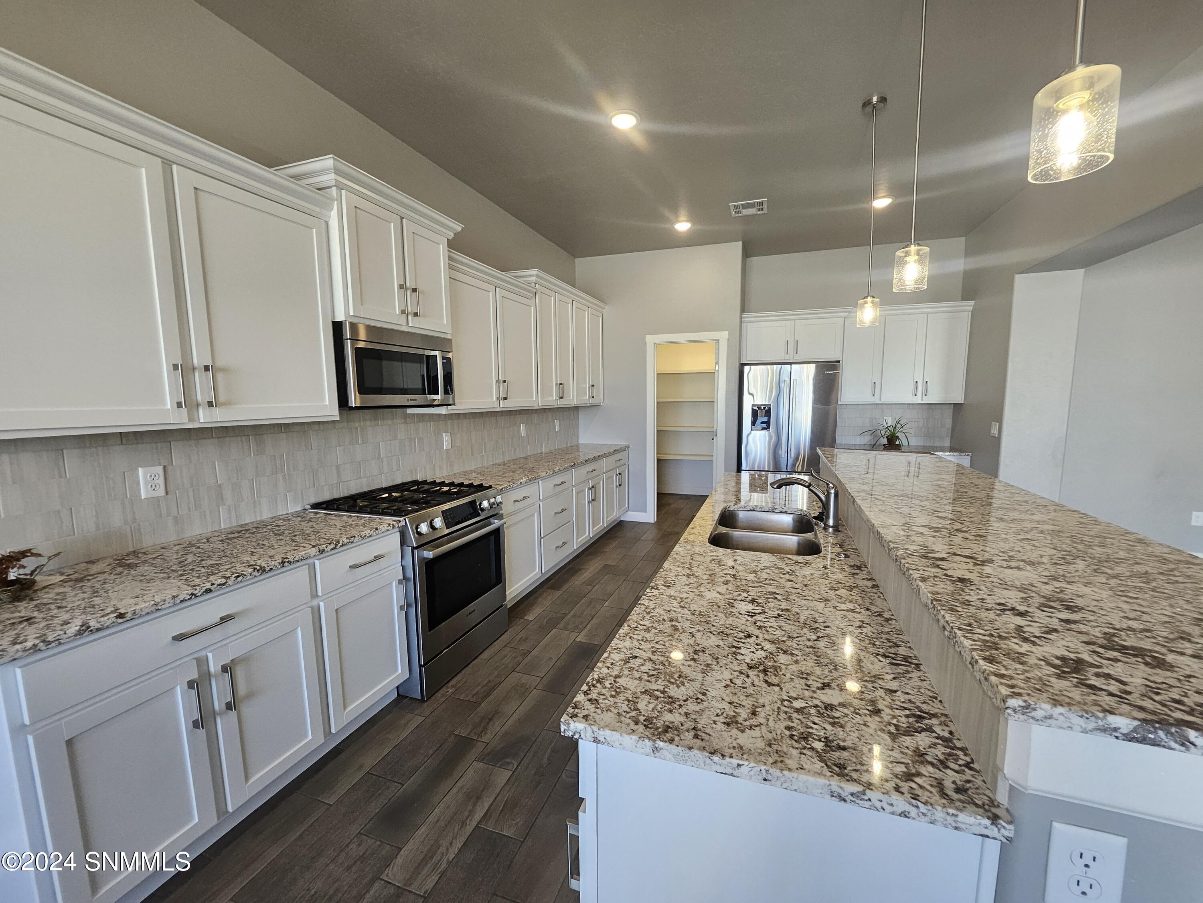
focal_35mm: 13
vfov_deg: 89.9
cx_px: 602
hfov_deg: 106.2
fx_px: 452
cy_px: 452
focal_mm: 1.7
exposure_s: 1/60
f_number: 2.2
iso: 80
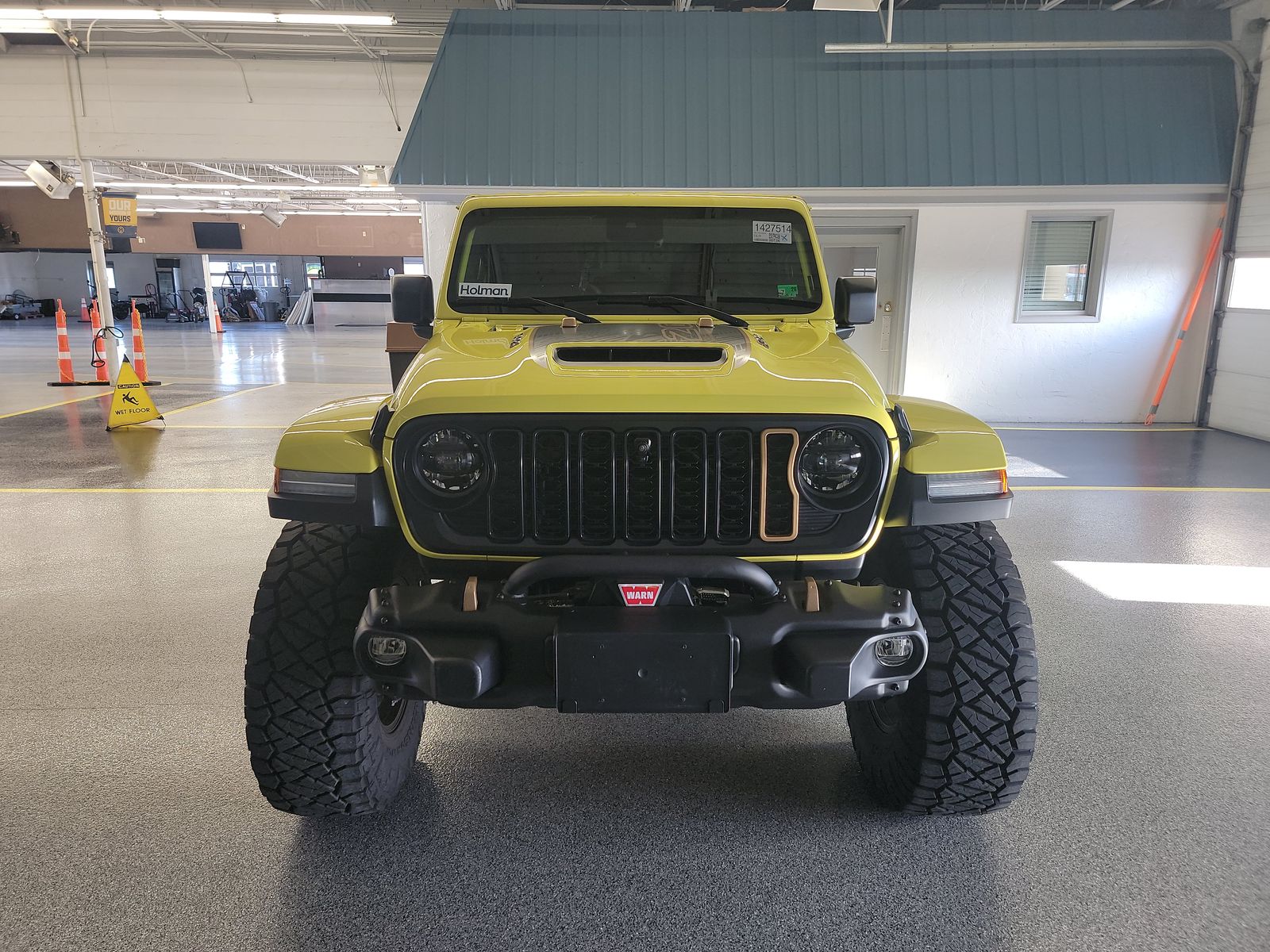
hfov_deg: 71.6
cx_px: 635
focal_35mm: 24
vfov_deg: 56.8
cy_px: 476
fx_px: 881
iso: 164
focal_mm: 6.7
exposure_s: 1/59
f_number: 1.8
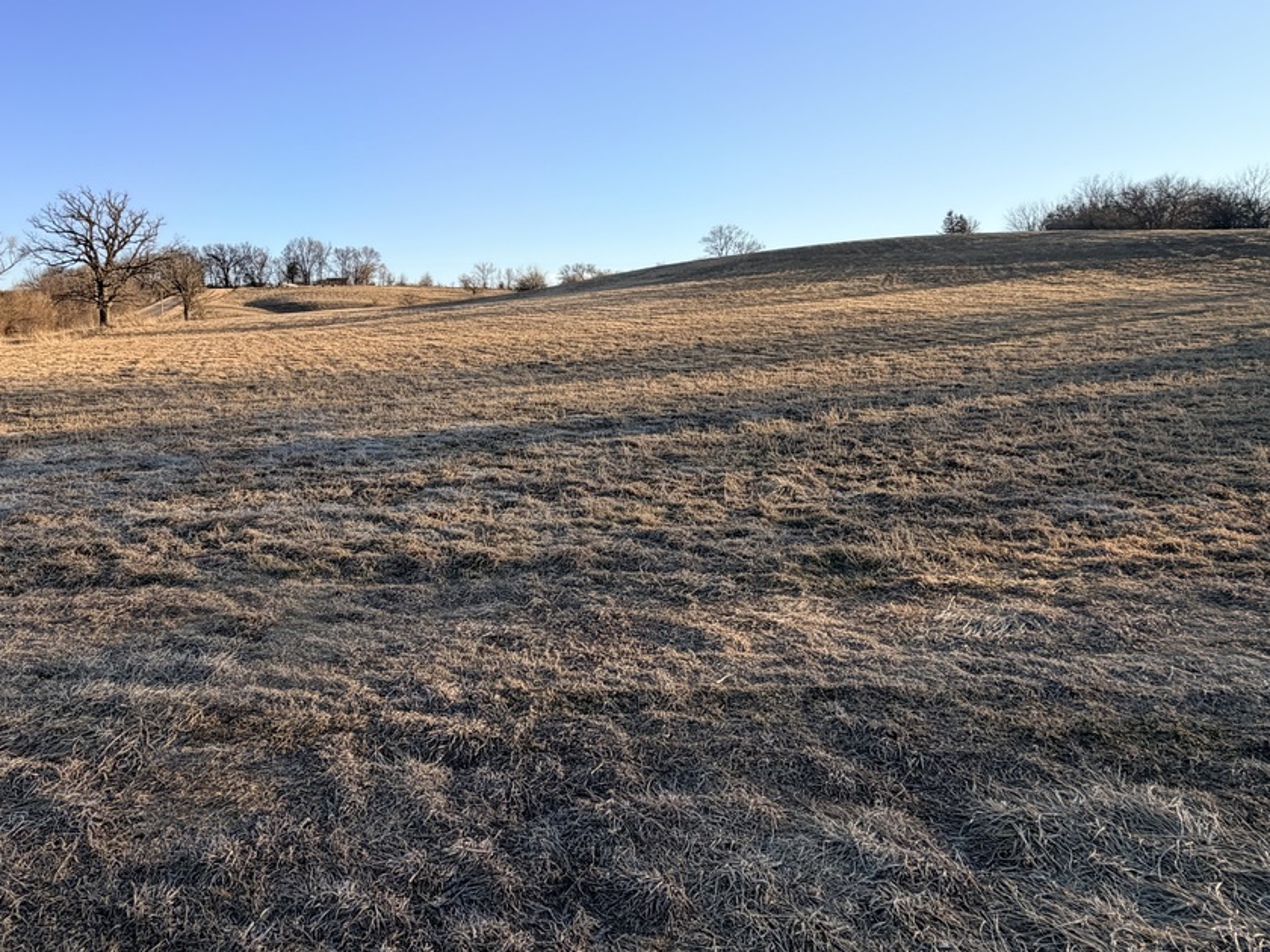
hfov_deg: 70.6
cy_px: 343
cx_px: 488
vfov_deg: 56.0
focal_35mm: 24
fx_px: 881
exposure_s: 1/770
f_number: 2.2
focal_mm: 2.22
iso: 40
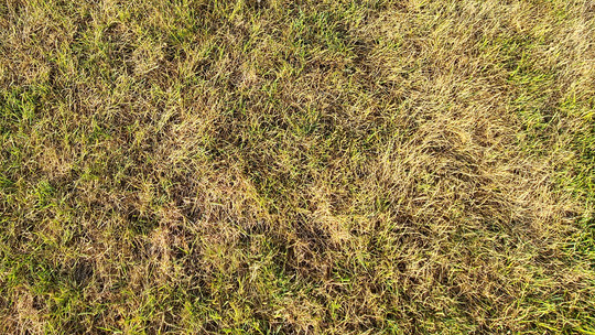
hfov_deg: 65.6
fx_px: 442
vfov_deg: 35.5
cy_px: -33
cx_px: 185
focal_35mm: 28
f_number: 2.2
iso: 50
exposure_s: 1/326
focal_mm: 2.2
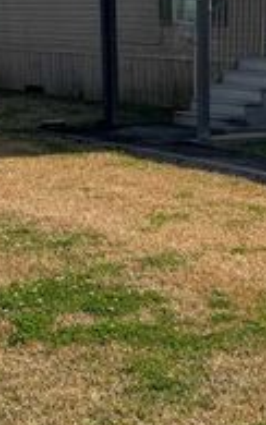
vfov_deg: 23.8
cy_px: 169
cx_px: 268
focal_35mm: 87
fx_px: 1008
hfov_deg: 14.8
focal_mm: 6.76
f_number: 1.78
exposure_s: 1/6410
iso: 80
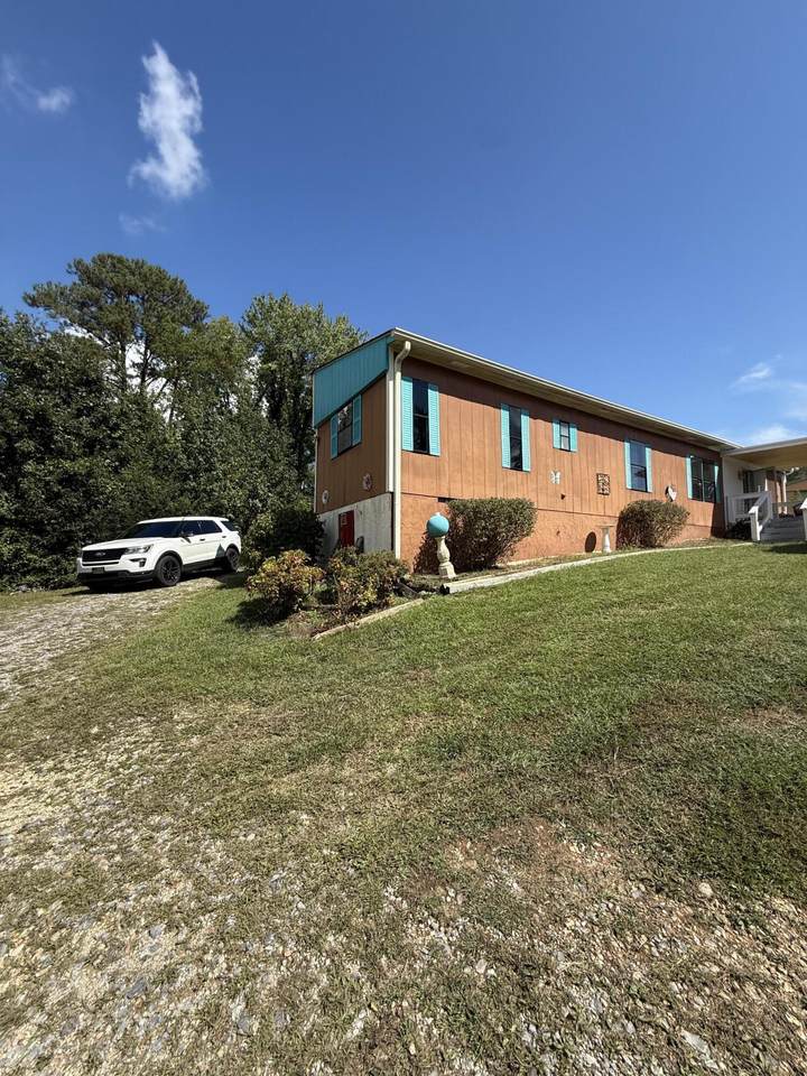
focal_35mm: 14
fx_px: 435
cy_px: 538
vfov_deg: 102.1
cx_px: 404
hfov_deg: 85.7
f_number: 2.2
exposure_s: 1/1572
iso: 50
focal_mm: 2.22
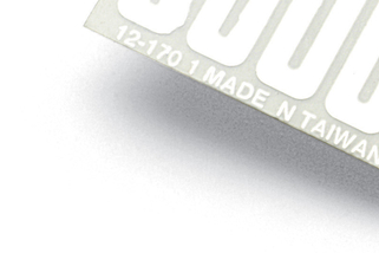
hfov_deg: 6.0
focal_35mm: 336
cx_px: 632
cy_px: -77
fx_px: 3537
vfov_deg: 4.1
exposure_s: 1/160
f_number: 25
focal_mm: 60
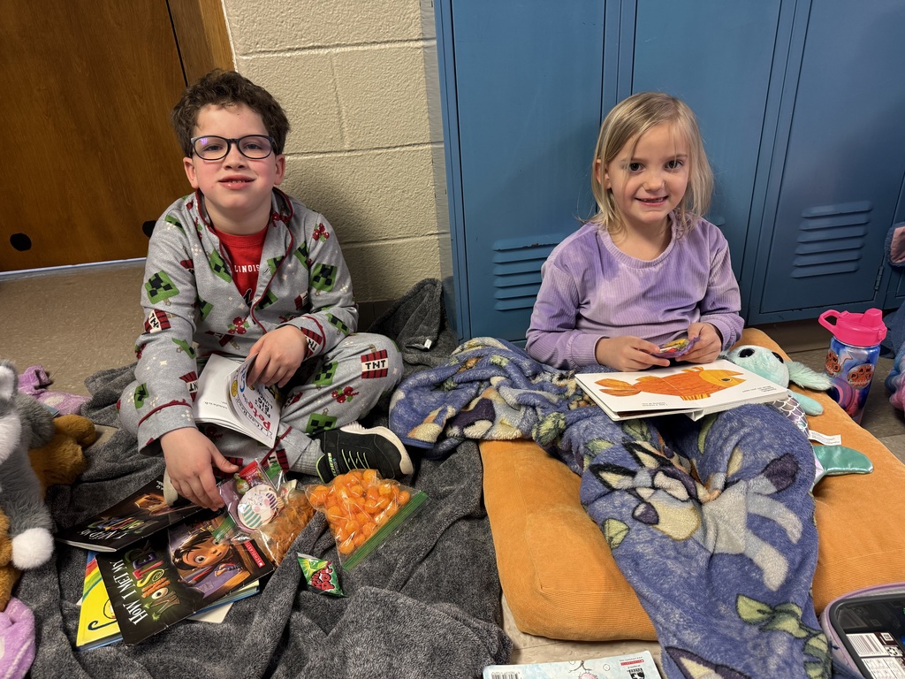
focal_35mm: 24
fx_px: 627
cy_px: 340
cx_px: 452
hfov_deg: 71.6
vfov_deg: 56.8
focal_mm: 6.76
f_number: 1.78
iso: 200
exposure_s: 1/60
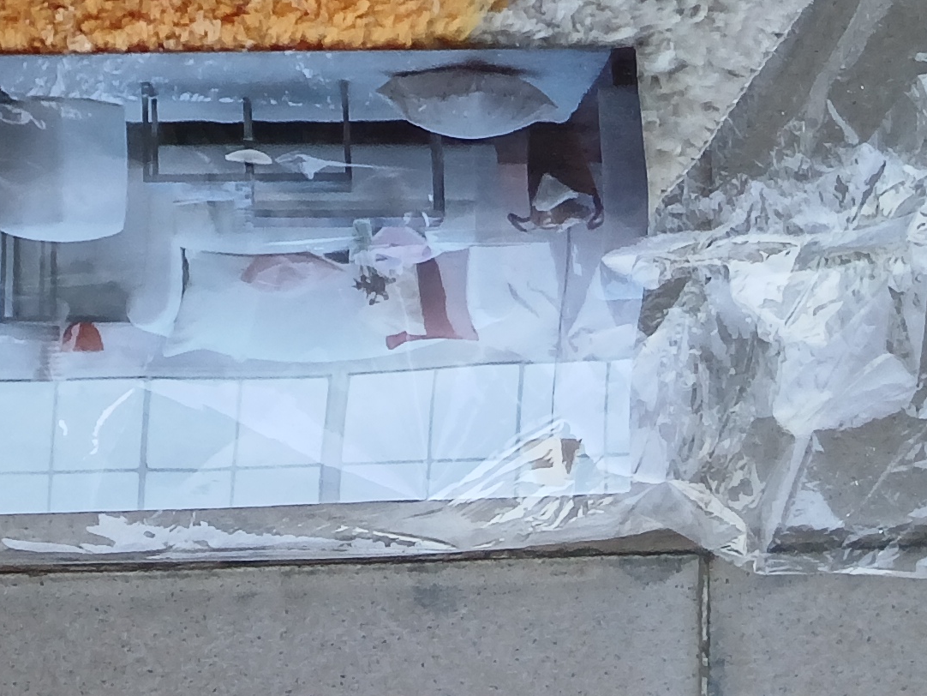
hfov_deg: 18.9
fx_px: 2625
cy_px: -614
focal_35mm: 98
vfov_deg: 13.4
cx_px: -197
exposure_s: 1/50
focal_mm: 3.98
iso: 64
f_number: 1.8
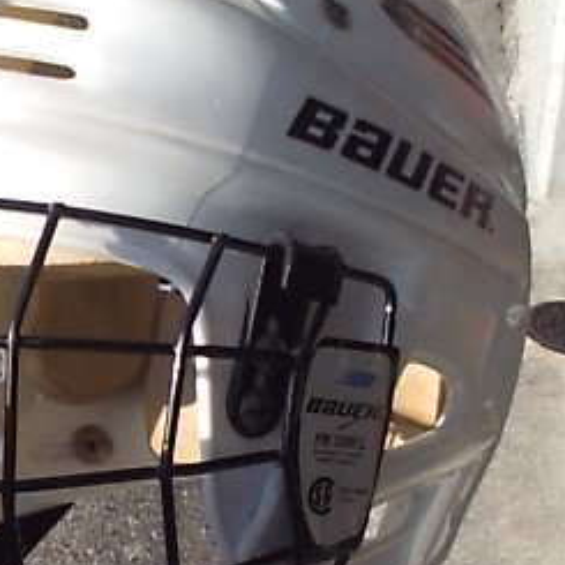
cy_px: 376
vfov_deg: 25.6
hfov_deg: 25.0
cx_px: 58
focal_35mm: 67
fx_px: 1237
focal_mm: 3.73
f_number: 3.5
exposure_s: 1/625
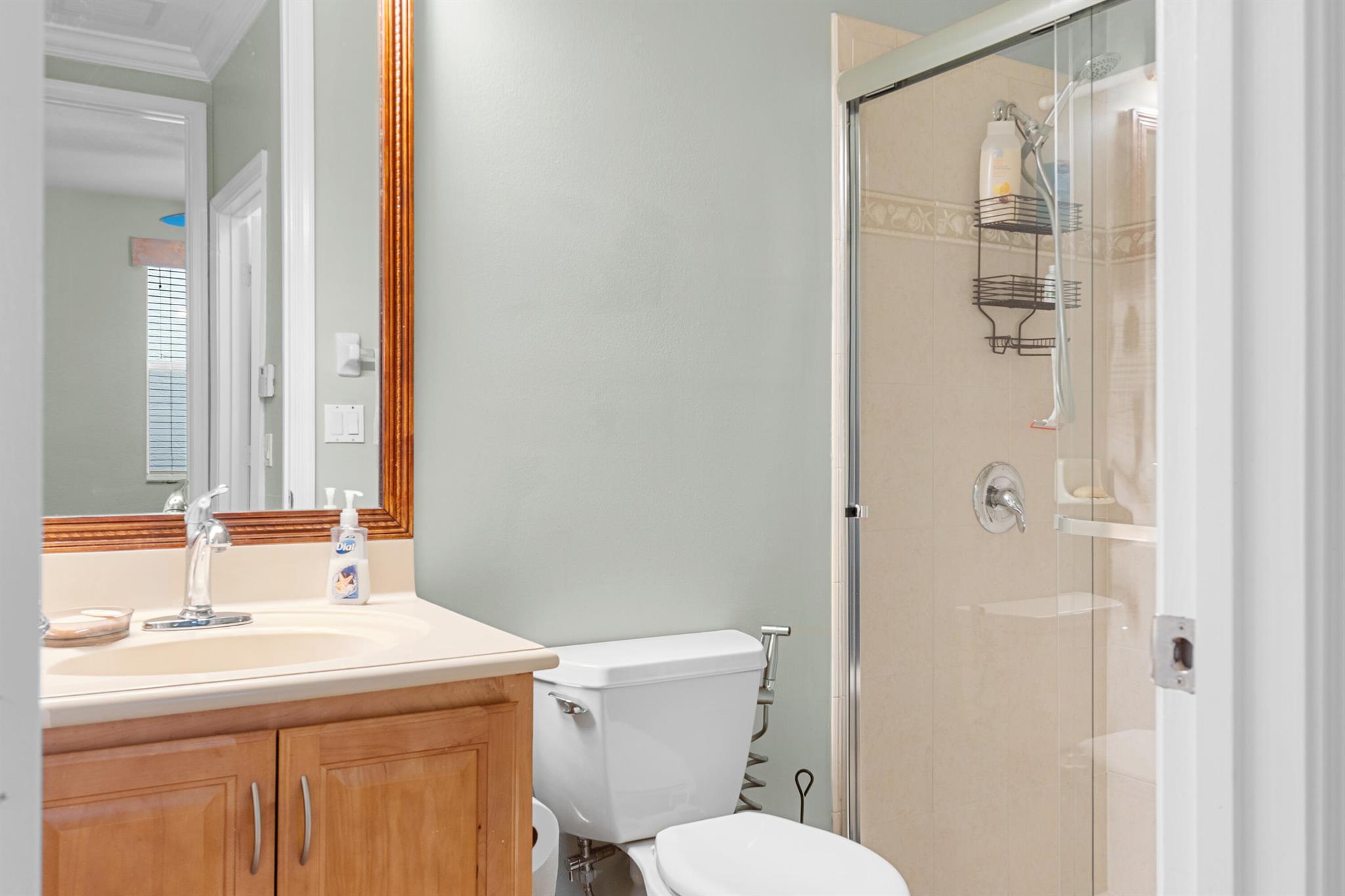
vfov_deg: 43.6
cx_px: 672
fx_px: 1121
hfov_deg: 61.9
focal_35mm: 30
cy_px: 448
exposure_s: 1/2
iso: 100
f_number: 8
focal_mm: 20
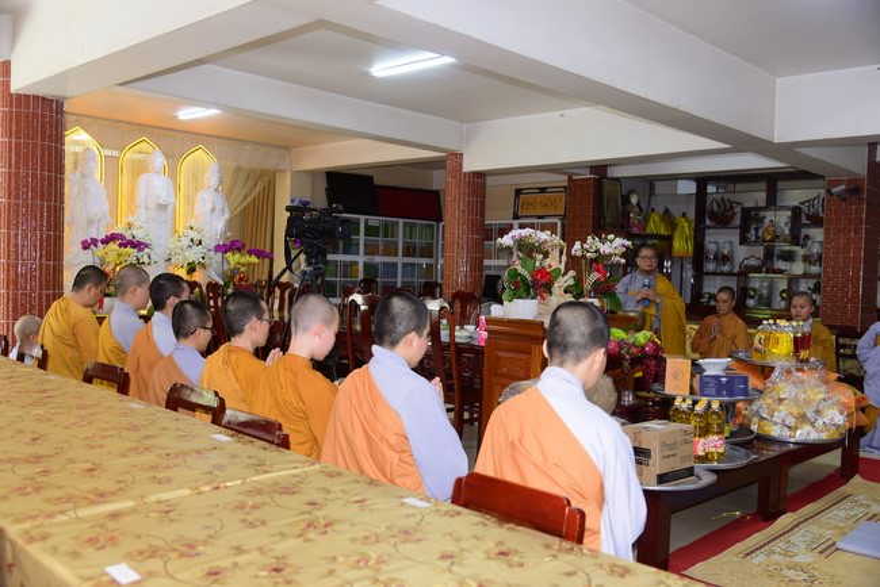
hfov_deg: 60.3
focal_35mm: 31
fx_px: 758
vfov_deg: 42.4
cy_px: 294
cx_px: 440
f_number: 4
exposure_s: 1/80
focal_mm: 31
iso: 500
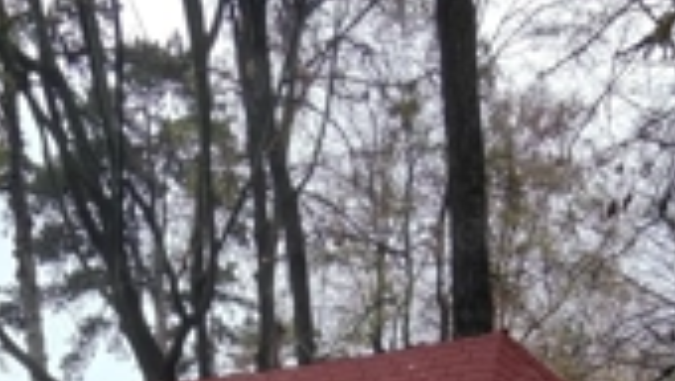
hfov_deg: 48.4
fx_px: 735
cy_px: 679
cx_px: 218
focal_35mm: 41
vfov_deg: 20.7
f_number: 2.4
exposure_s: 1/161
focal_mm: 2.13
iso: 50
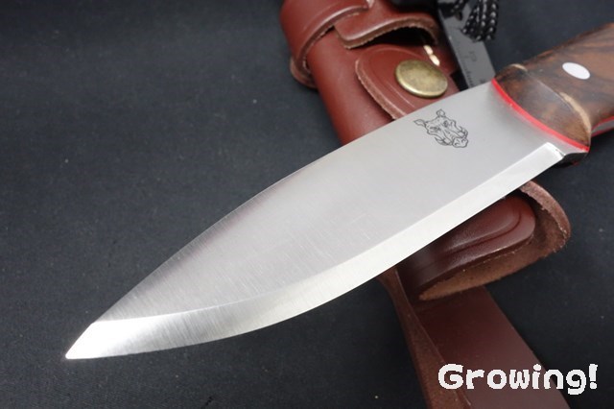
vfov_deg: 46.4
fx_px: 477
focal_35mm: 28
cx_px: 307
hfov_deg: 65.5
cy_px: 204
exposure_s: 1/30
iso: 1600
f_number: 8
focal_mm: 10.4
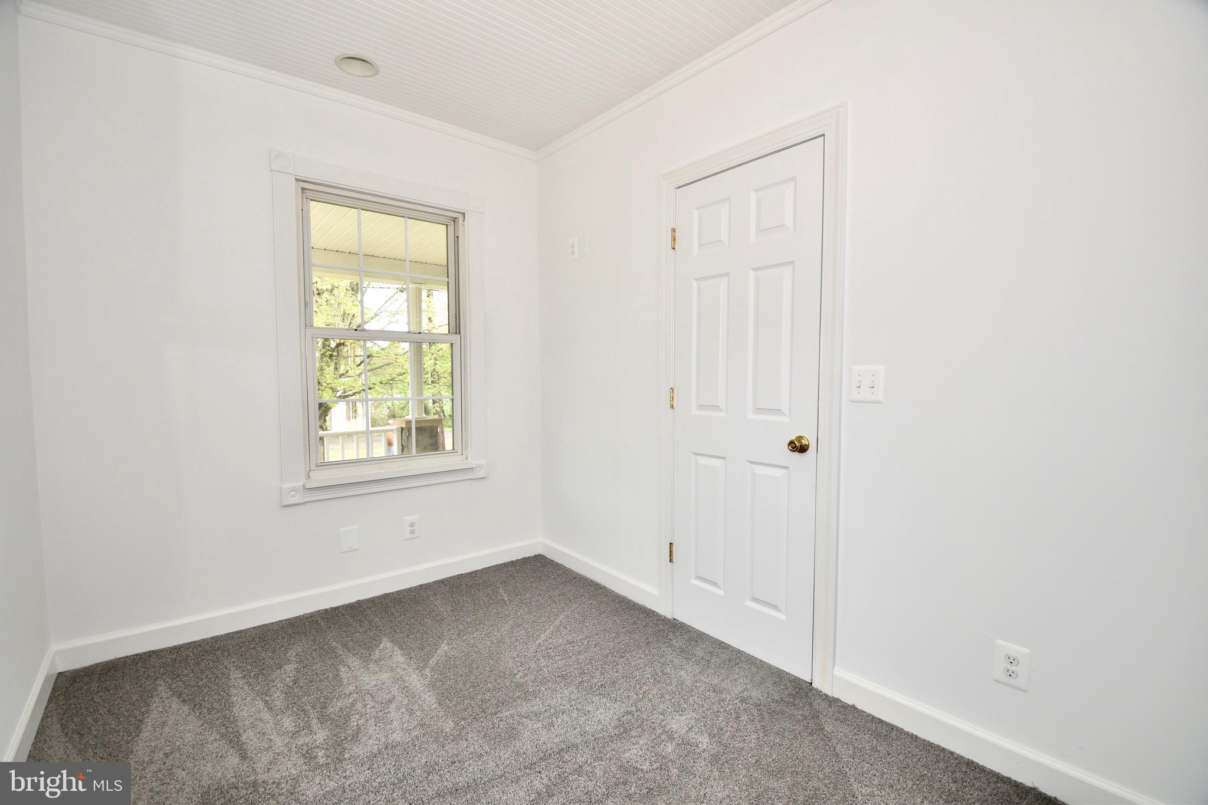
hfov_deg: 100.4
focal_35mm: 15
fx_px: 503
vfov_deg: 77.3
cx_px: 604
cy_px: 402
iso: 100
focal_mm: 10
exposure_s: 1/10
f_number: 5
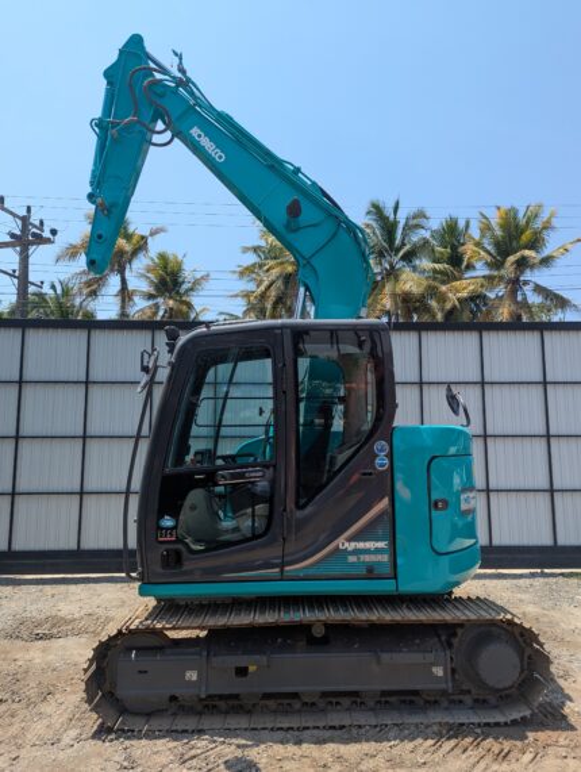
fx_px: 536
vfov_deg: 71.5
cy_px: 386
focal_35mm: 24
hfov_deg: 56.9
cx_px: 290
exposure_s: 1/1770
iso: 51
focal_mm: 6.81
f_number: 1.85
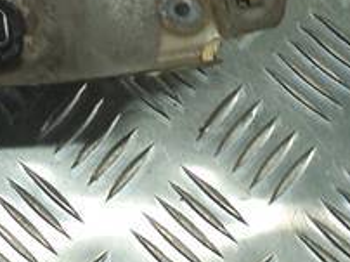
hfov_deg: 13.4
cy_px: -194
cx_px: -345
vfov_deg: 11.0
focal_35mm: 127
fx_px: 1283
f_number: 1.8
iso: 40
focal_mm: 4.6
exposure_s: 1/50
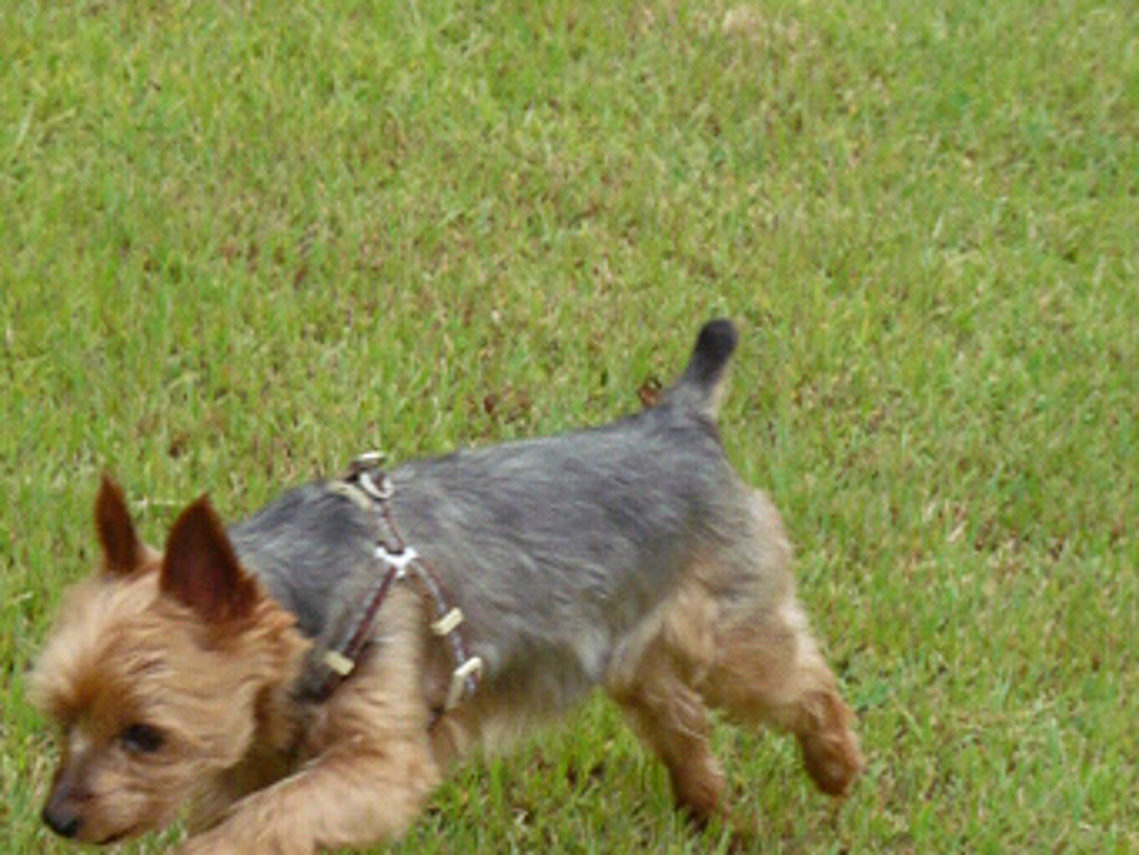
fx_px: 6583
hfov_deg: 9.9
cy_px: 670
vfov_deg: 7.4
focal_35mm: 200
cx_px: 189
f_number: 7.1
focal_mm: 20.8
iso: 500
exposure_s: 1/500
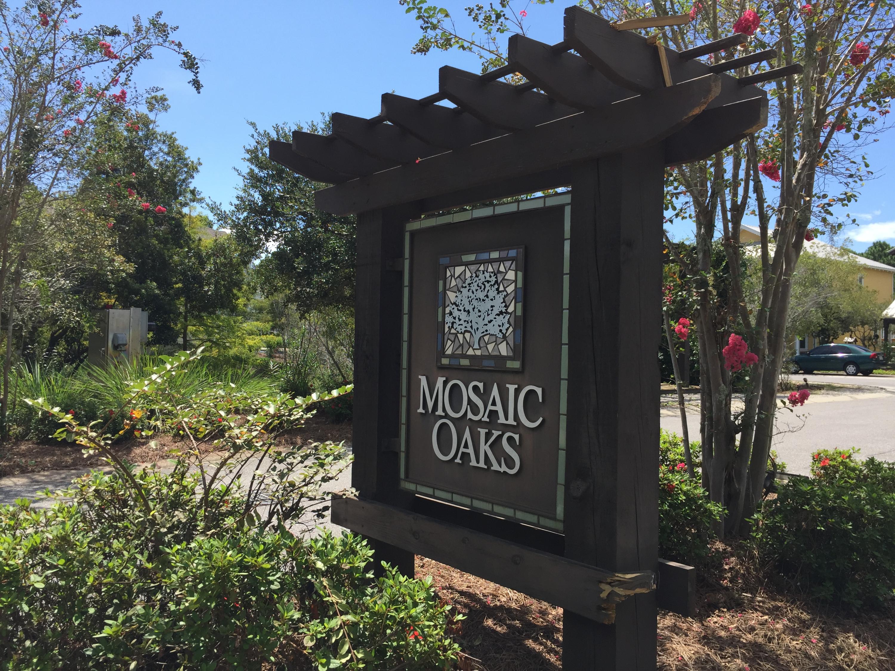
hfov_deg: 61.7
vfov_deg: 48.2
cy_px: 336
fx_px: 750
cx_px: 448
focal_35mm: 29
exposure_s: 1/1099
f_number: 2.2
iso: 32
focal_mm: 4.15
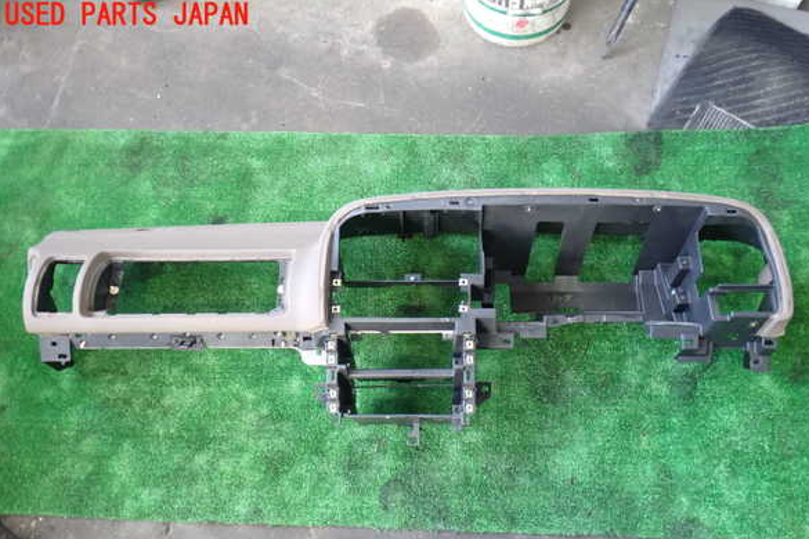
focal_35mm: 32
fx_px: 719
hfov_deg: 58.7
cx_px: 412
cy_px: 310
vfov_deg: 41.0
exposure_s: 1/30
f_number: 2.3
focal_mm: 5.4
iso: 200
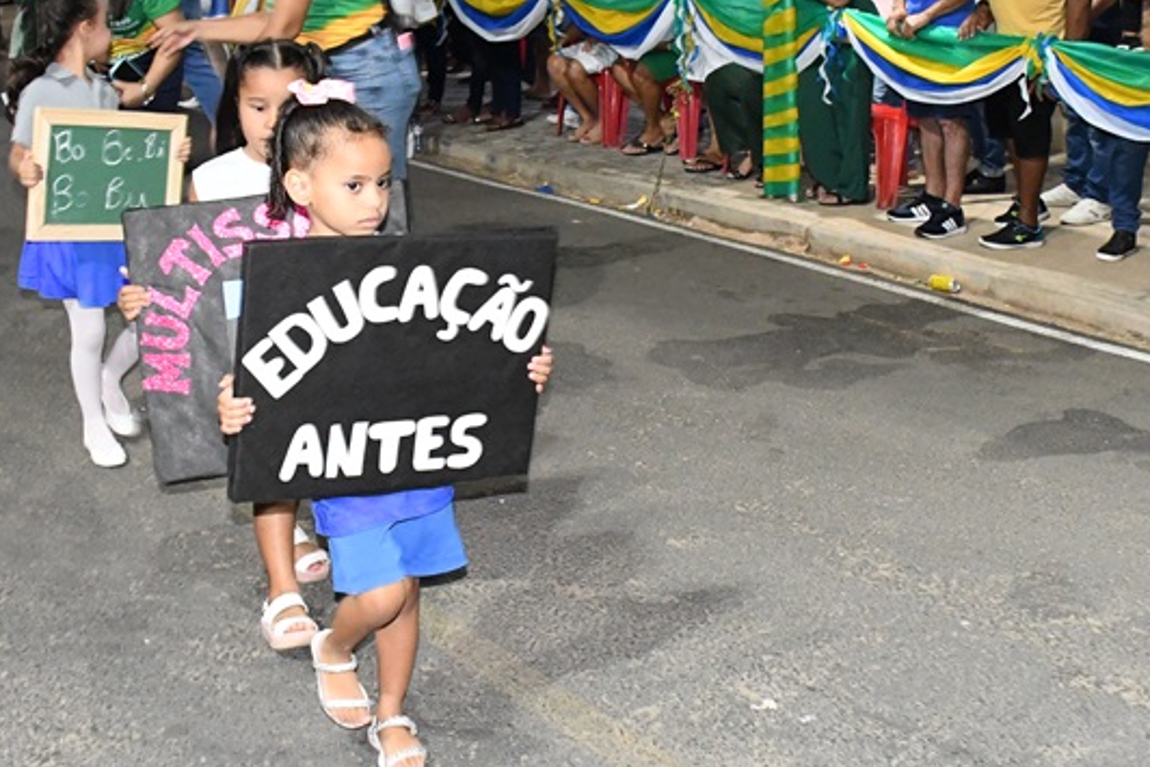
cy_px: 340
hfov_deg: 38.2
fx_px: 1661
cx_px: 597
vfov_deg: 26.0
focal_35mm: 52
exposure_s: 1/40
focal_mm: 18
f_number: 6.3
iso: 5000
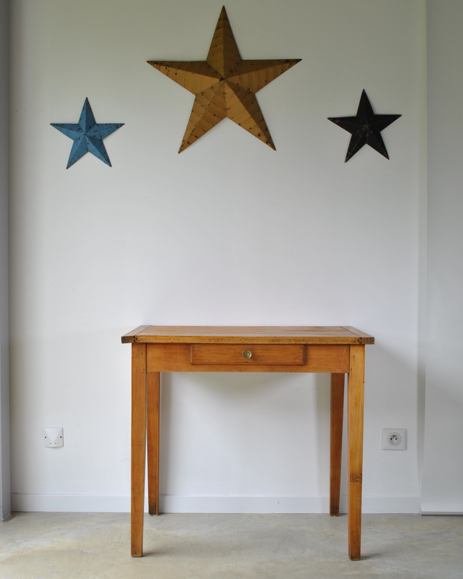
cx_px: 234
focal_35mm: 41
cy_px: 301
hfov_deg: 36.5
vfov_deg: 44.8
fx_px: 702
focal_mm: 24
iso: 100
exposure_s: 1/60
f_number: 6.3
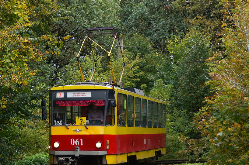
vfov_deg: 12.4
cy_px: 86
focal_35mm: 110
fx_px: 760
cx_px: 104
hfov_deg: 18.6
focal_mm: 50
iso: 400
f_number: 4.5
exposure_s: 1/250
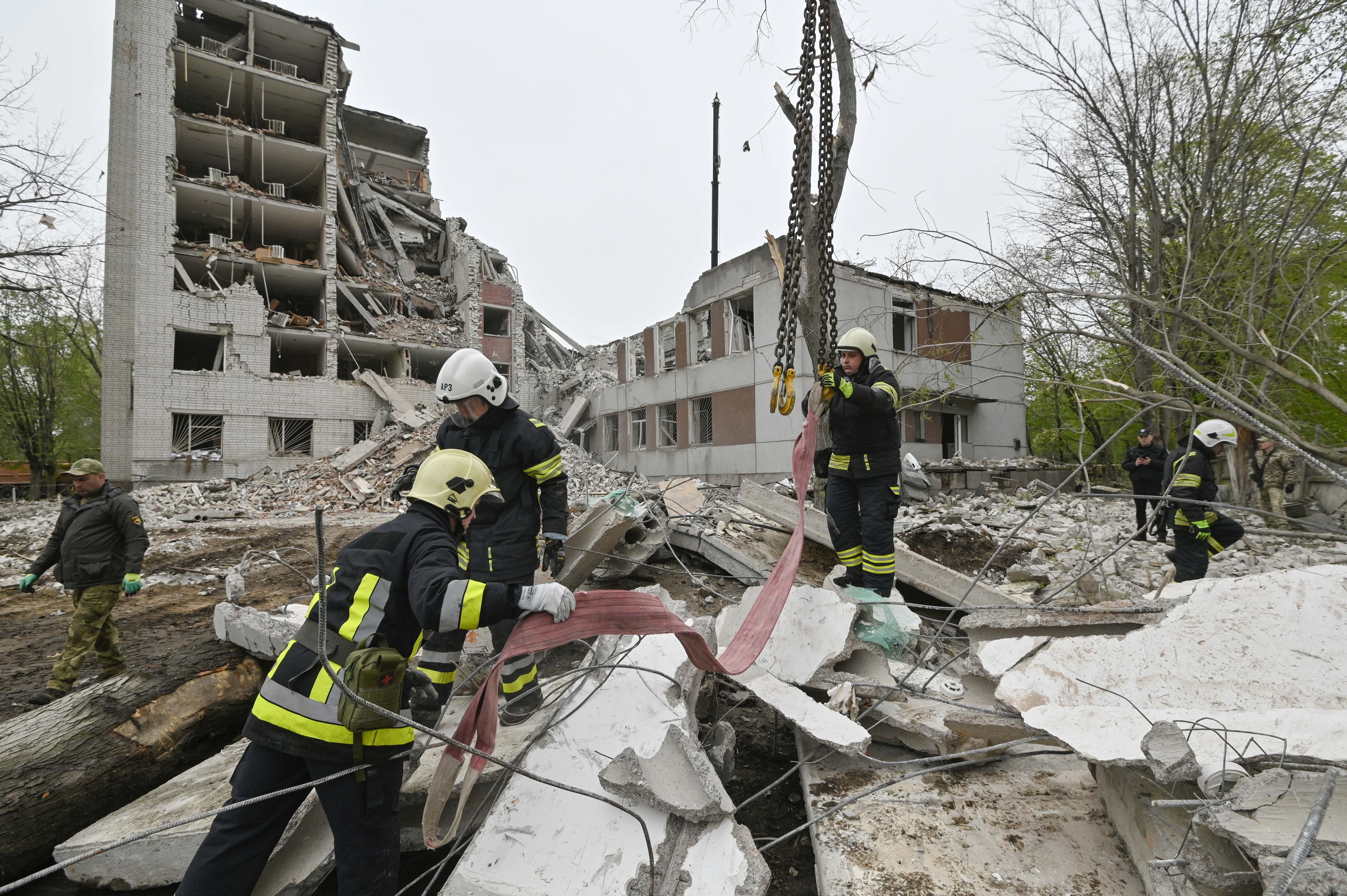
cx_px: 674
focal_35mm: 16
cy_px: 448
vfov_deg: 73.7
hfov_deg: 96.8
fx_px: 598
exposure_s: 1/1250
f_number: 8
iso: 500
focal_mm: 16
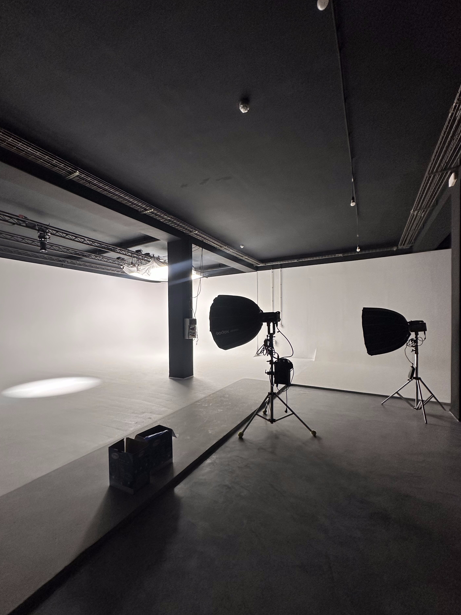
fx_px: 266
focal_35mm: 15
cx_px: 216
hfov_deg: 81.7
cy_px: 325
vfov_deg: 98.1
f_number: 2.2
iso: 160
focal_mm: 2.22
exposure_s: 1/101
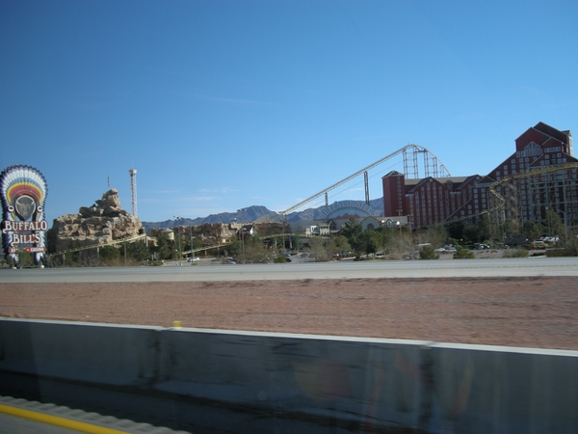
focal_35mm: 37
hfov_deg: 50.1
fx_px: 618
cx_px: 289
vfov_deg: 38.7
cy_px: 217
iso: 64
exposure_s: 1/282
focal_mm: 7.9
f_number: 2.8
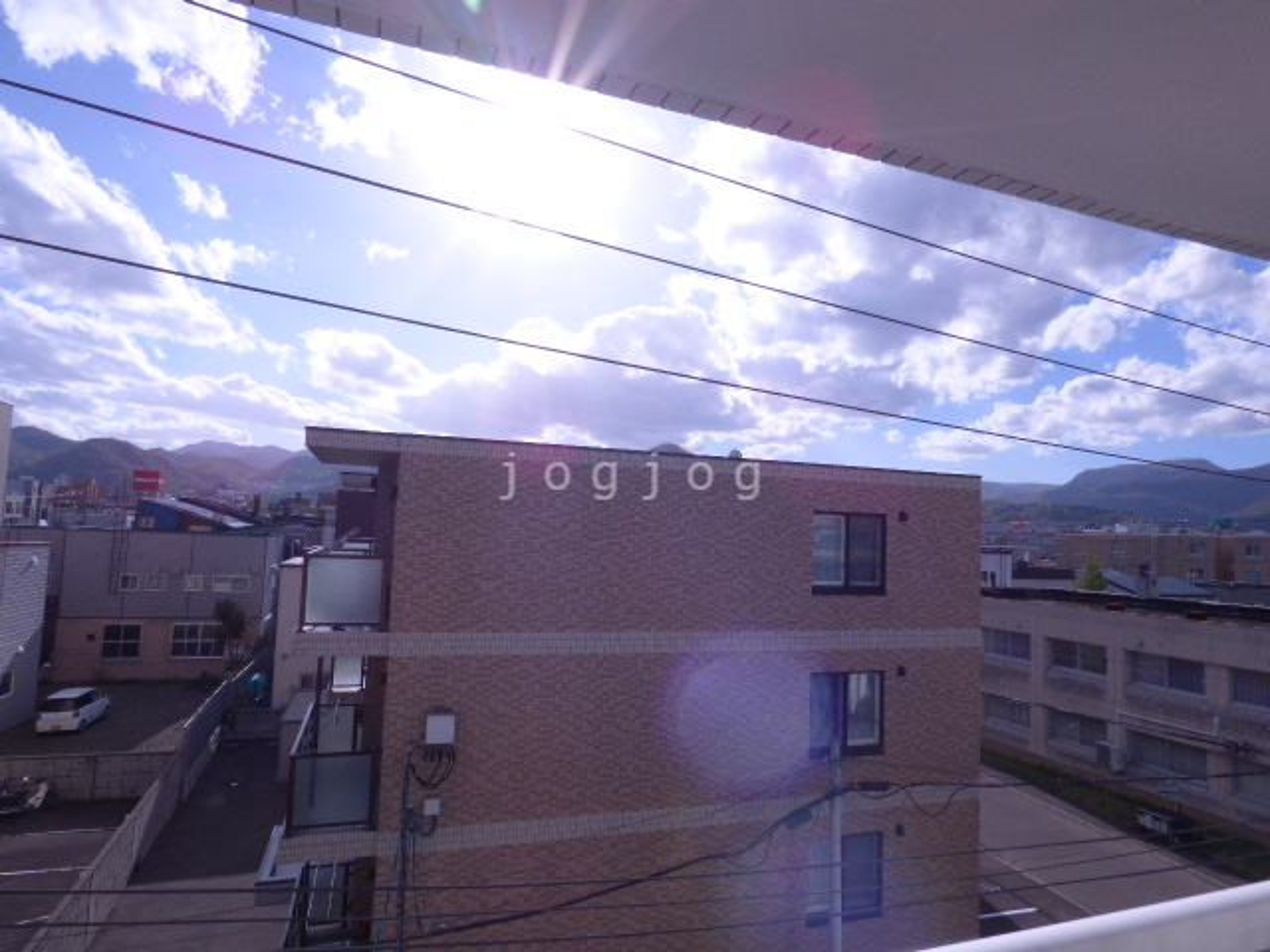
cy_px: 476
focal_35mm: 20
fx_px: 734
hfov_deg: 81.7
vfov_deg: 66.0
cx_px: 635
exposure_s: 1/1600
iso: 100
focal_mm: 3.58
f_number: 4.5
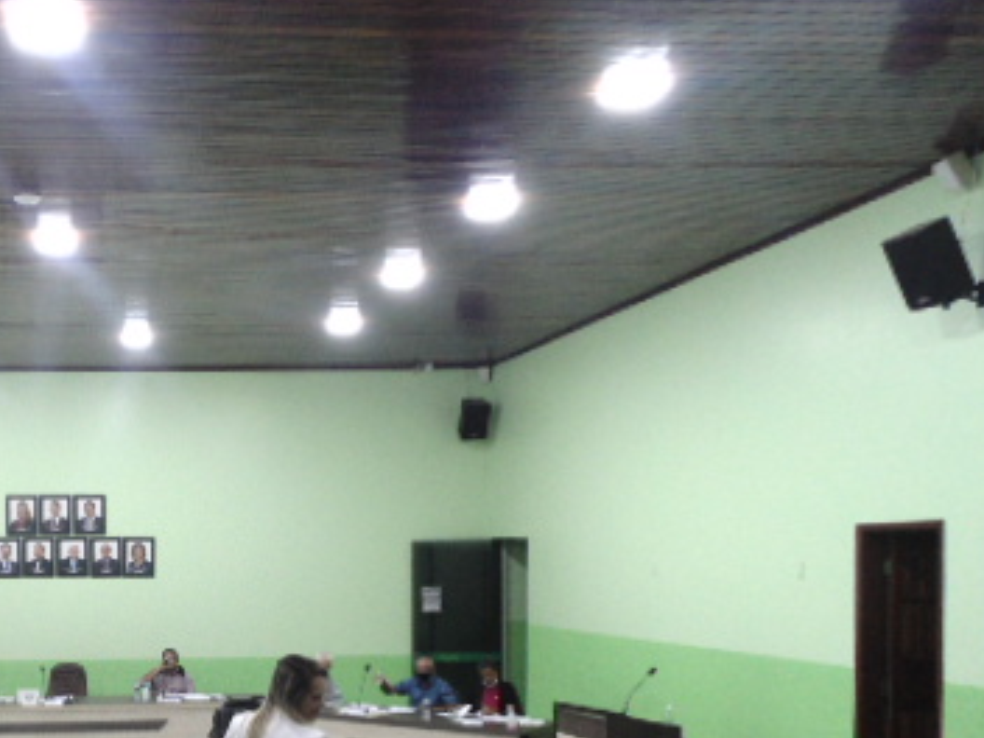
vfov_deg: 34.7
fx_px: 1137
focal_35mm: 40
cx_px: 123
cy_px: 607
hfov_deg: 43.3
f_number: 3.1
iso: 250
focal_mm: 4
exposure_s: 1/30
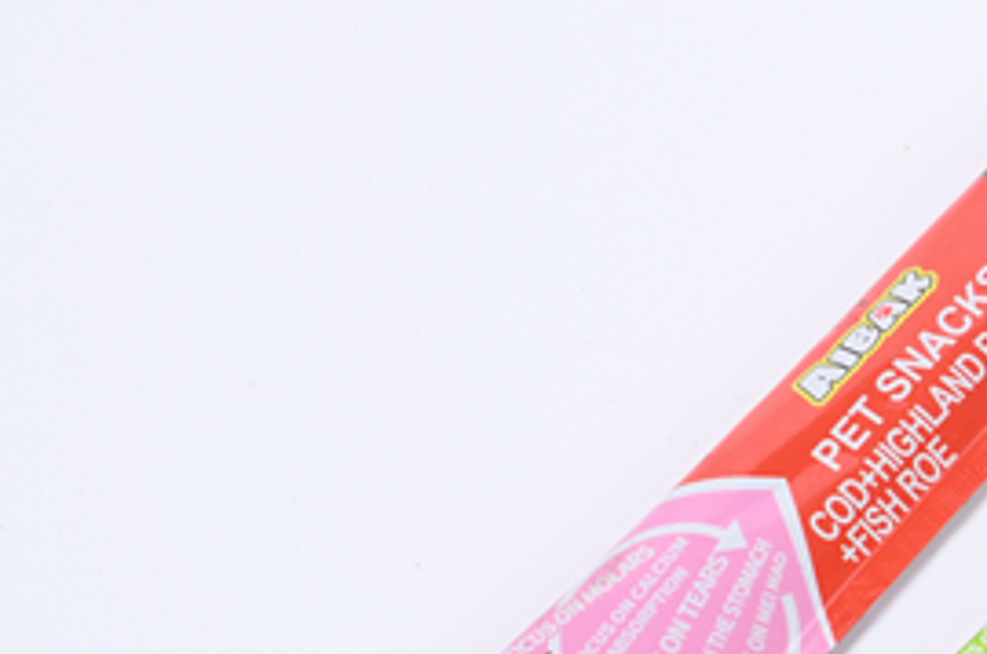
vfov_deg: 5.9
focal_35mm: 230
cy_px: 787
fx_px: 6295
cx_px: 1682
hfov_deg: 8.7
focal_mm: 62
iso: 125
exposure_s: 1/125
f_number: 11
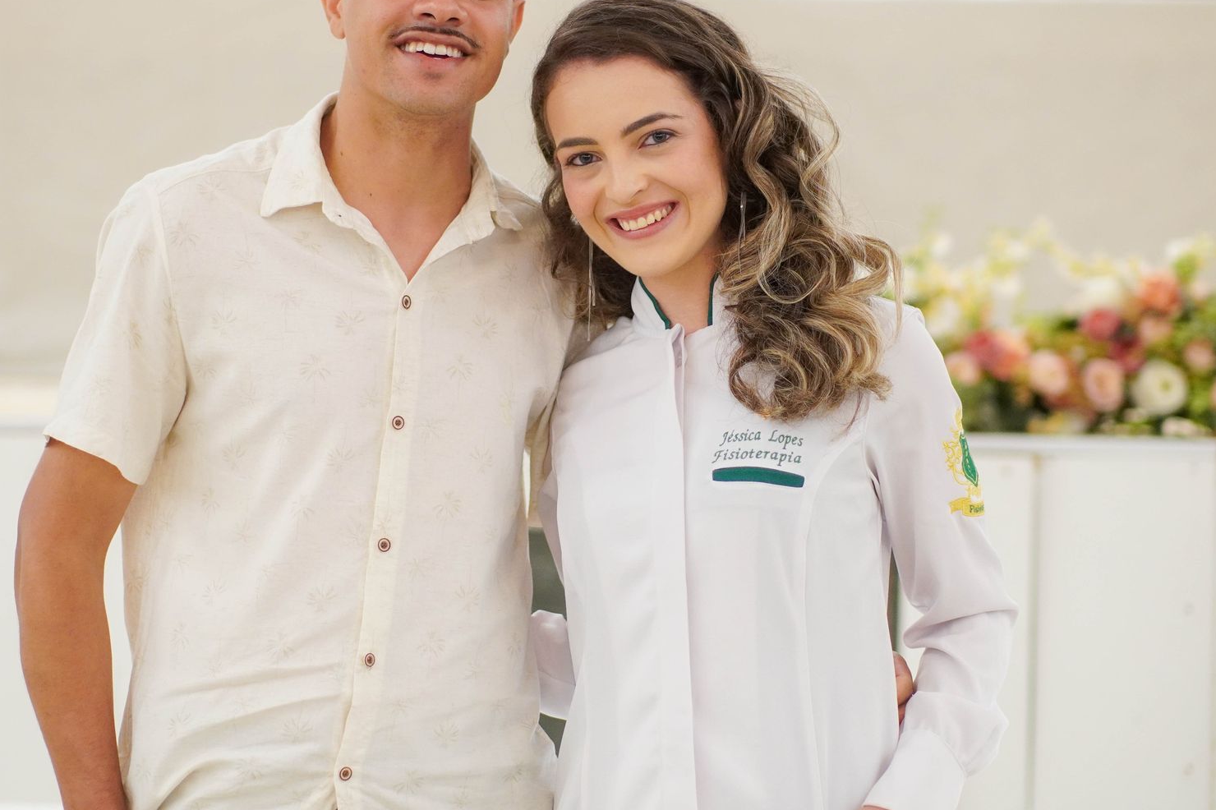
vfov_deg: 12.6
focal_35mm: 109
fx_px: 3681
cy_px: 324
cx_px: 524
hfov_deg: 18.8
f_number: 1.4
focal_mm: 56
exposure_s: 1/250
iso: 1000
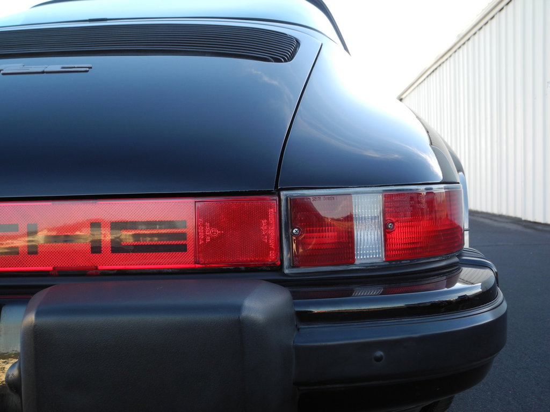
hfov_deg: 52.6
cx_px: 275
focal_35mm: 35
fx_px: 556
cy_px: 206
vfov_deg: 40.7
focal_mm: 7.4
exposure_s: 1/86.4
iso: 100
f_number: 3.2
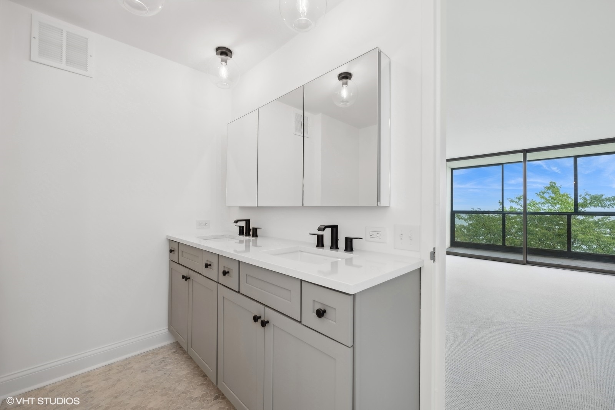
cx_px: 308
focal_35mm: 14
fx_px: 239
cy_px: 205
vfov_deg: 81.2
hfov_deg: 104.3
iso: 200
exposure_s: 1/6
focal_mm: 14
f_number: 8
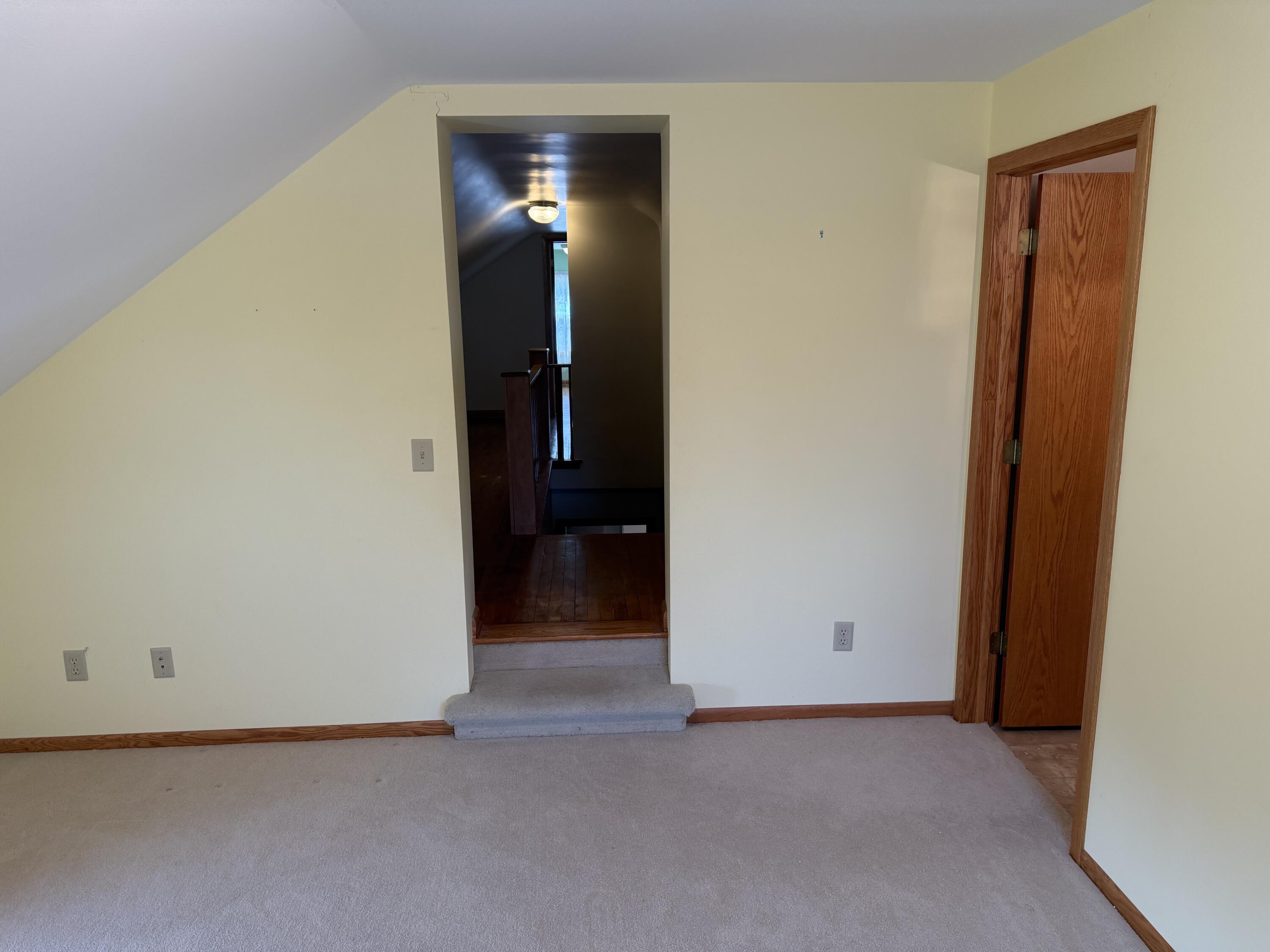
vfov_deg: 56.8
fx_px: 881
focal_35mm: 24
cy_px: 476
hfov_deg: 71.6
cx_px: 635
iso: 125
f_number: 1.78
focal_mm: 6.76
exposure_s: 1/157
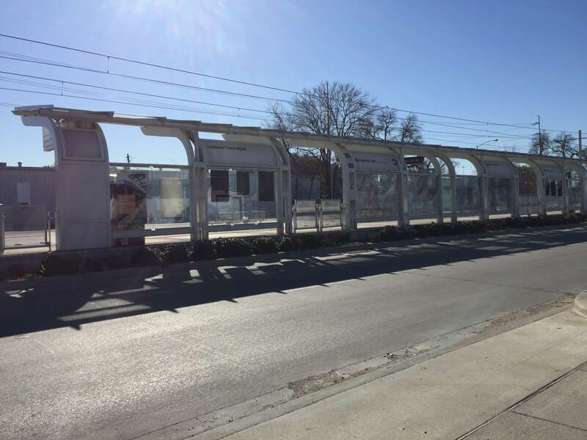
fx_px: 492
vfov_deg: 48.2
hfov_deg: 61.7
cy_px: 220
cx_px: 294
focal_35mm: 29
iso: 32
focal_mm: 4.15
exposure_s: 1/3300
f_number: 2.2
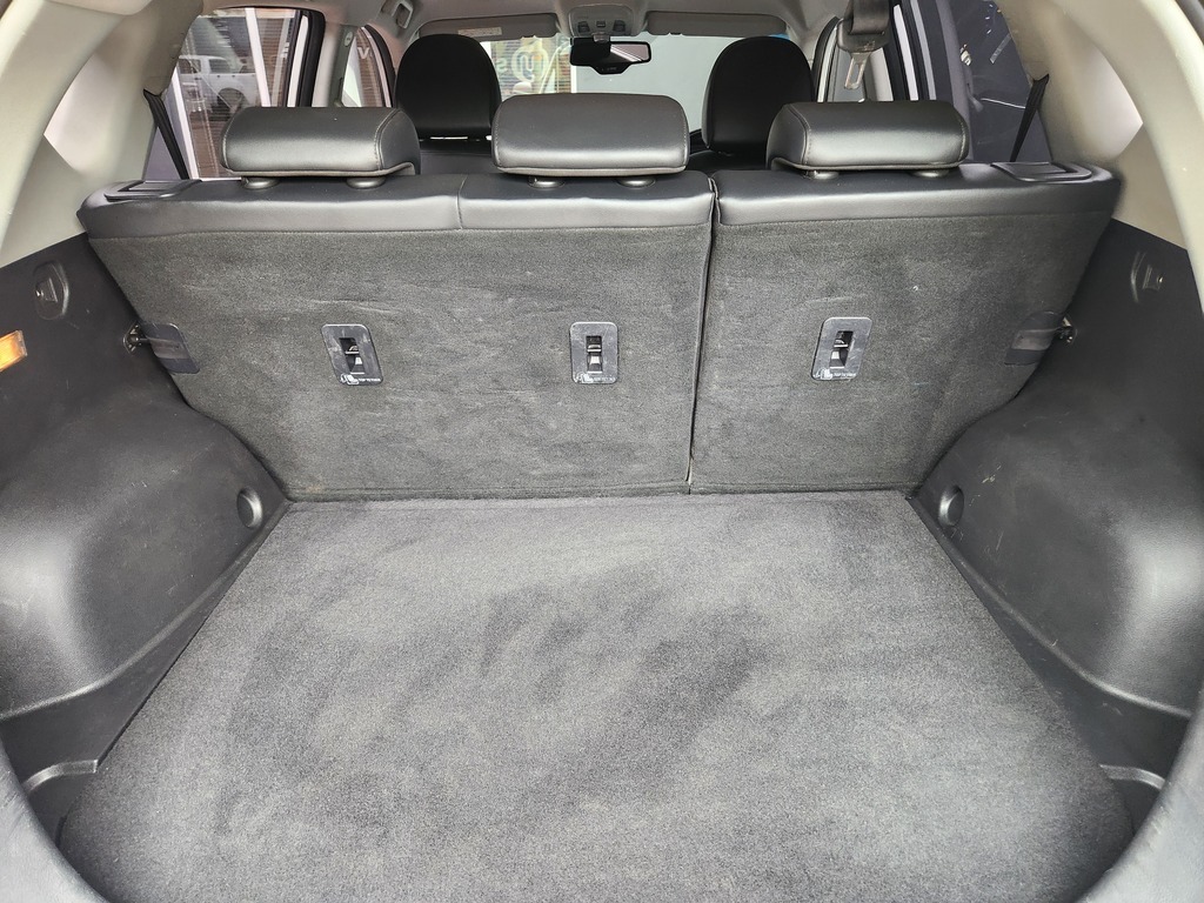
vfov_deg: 58.9
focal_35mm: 23
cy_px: 452
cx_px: 602
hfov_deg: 73.9
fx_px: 800
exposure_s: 1/100
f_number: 1.8
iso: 250
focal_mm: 5.4
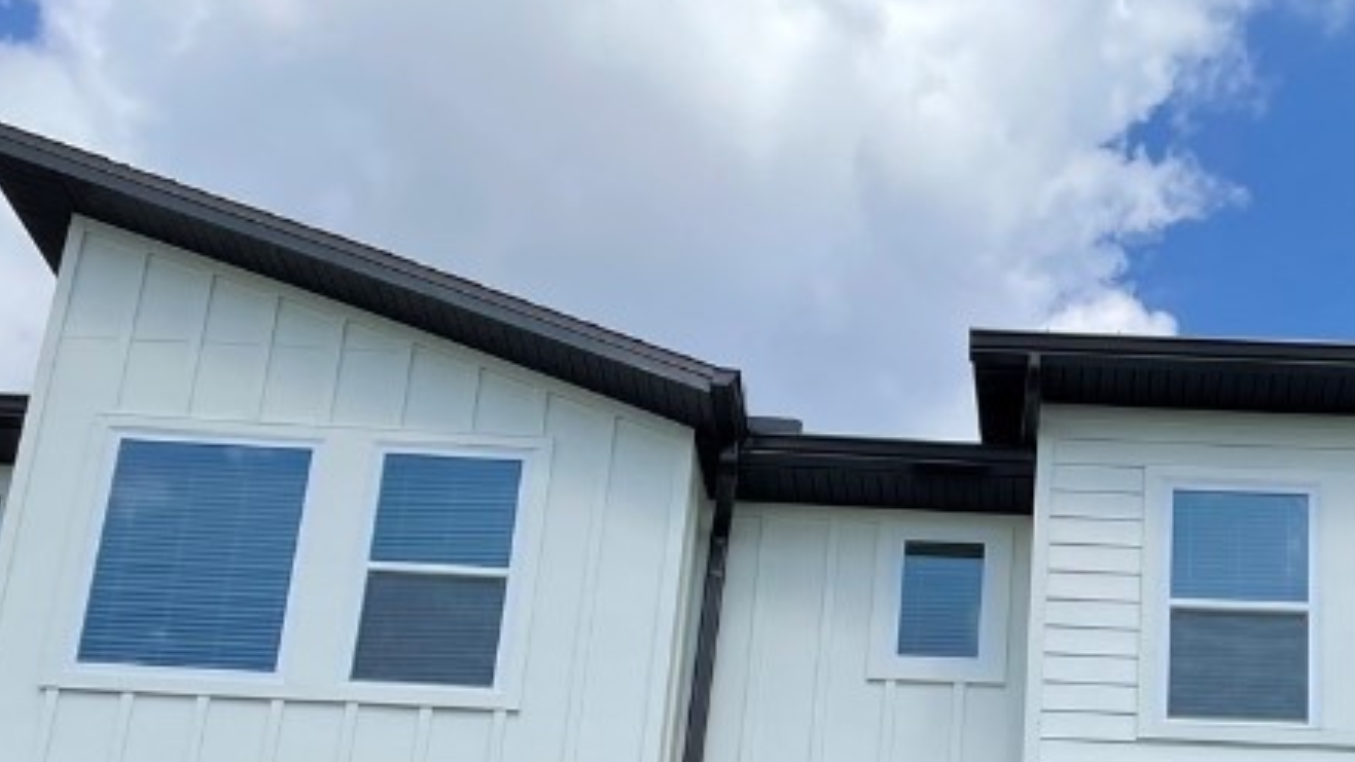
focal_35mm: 66
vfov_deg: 16.7
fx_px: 2371
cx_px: 1074
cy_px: 1120
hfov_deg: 31.1
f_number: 1.6
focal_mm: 4.2
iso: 32
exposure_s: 1/3509
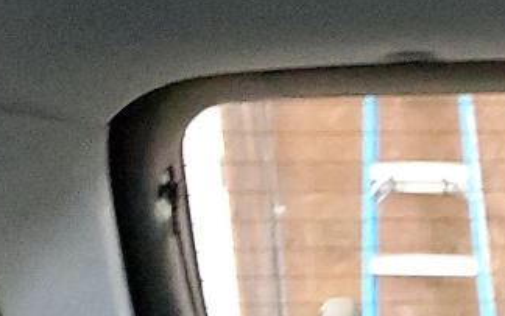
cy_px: 851
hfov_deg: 13.6
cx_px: 927
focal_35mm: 136
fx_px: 1873
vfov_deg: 8.5
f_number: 1.5
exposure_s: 1/15
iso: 761
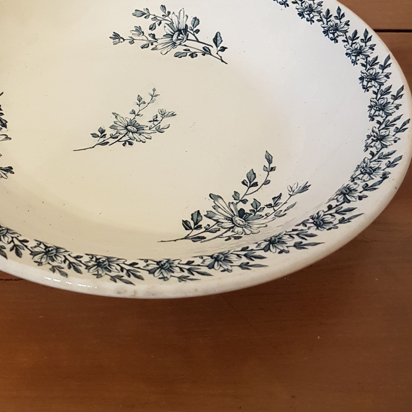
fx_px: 633
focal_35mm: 47
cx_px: 143
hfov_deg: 35.8
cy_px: 100
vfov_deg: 35.2
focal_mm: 4.2
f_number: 1.7
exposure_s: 1/33
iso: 200
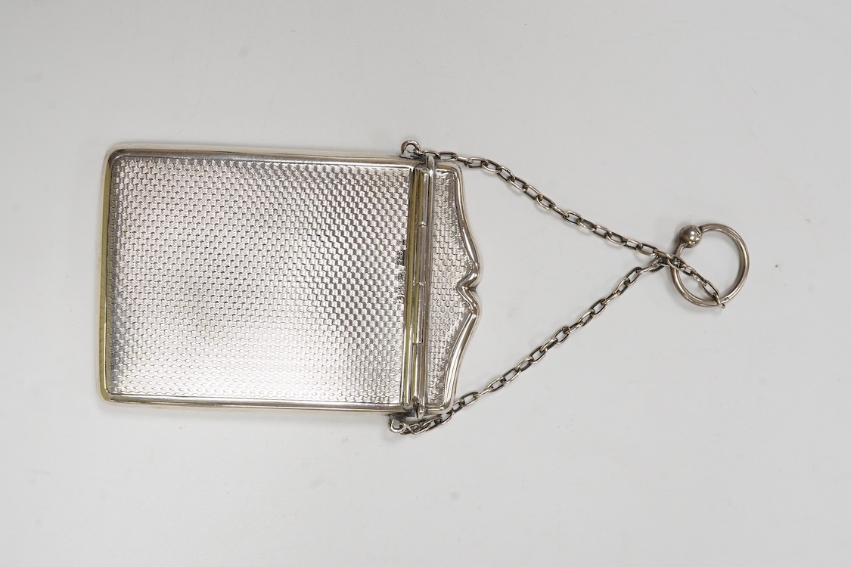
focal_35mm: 45
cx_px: 426
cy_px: 284
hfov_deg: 43.6
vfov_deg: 29.9
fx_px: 1064
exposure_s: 1/100
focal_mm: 30
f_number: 20
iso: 2500
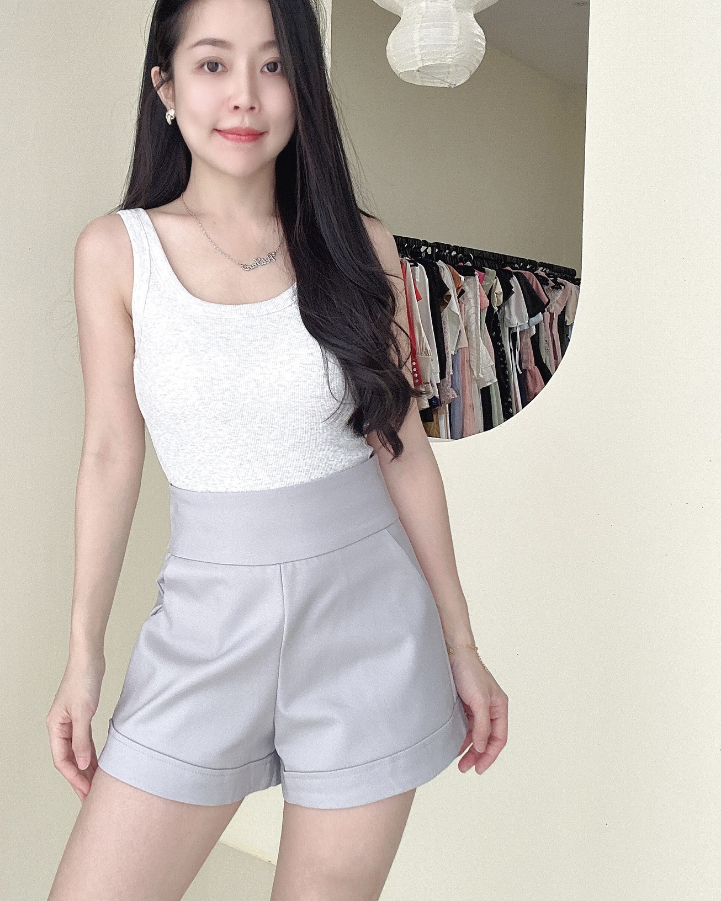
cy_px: 468
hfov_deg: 44.0
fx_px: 880
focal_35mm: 33
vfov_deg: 54.2
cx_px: 248
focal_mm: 2.69
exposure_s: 1/67
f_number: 1.9
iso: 80
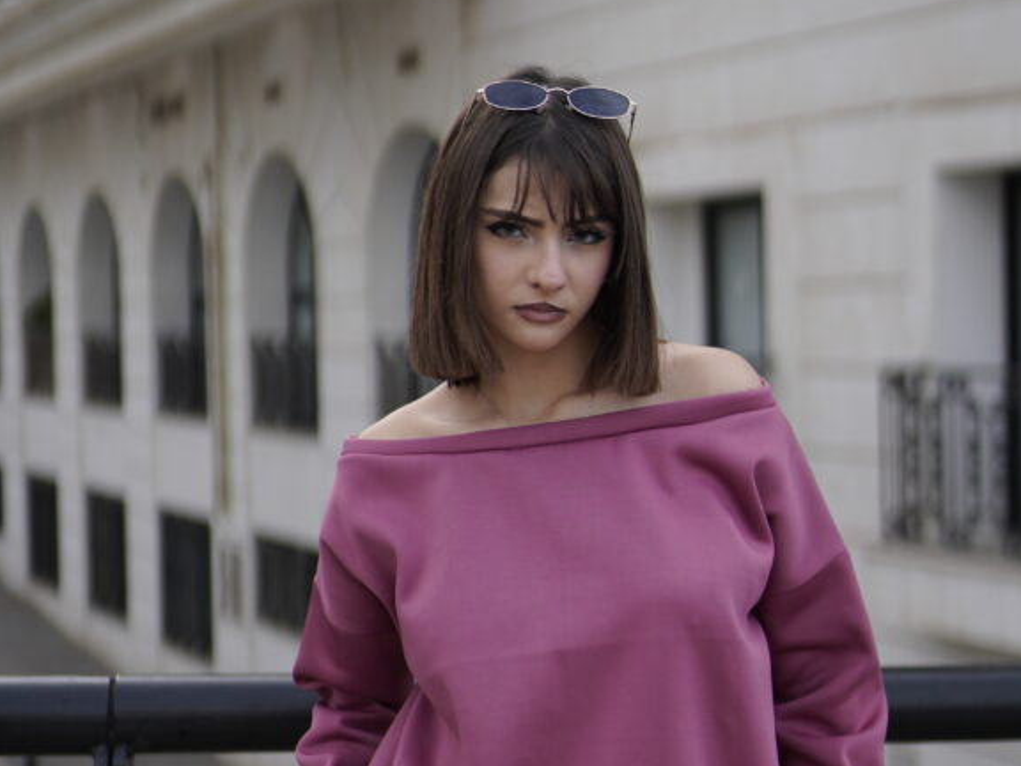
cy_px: 389
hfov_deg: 25.0
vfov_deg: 18.9
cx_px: 525
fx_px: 2301
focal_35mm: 78
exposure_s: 1/6400
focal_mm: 35
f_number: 1.2
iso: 200
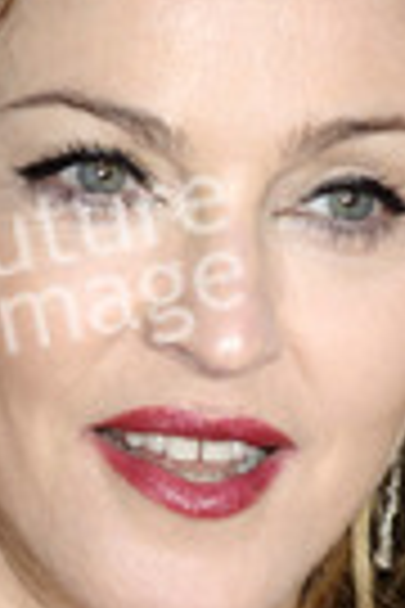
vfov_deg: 2.3
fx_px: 14984
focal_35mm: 888
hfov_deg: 1.5
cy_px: 509
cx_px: 146
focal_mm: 200
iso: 320
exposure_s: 1/200
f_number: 4.5
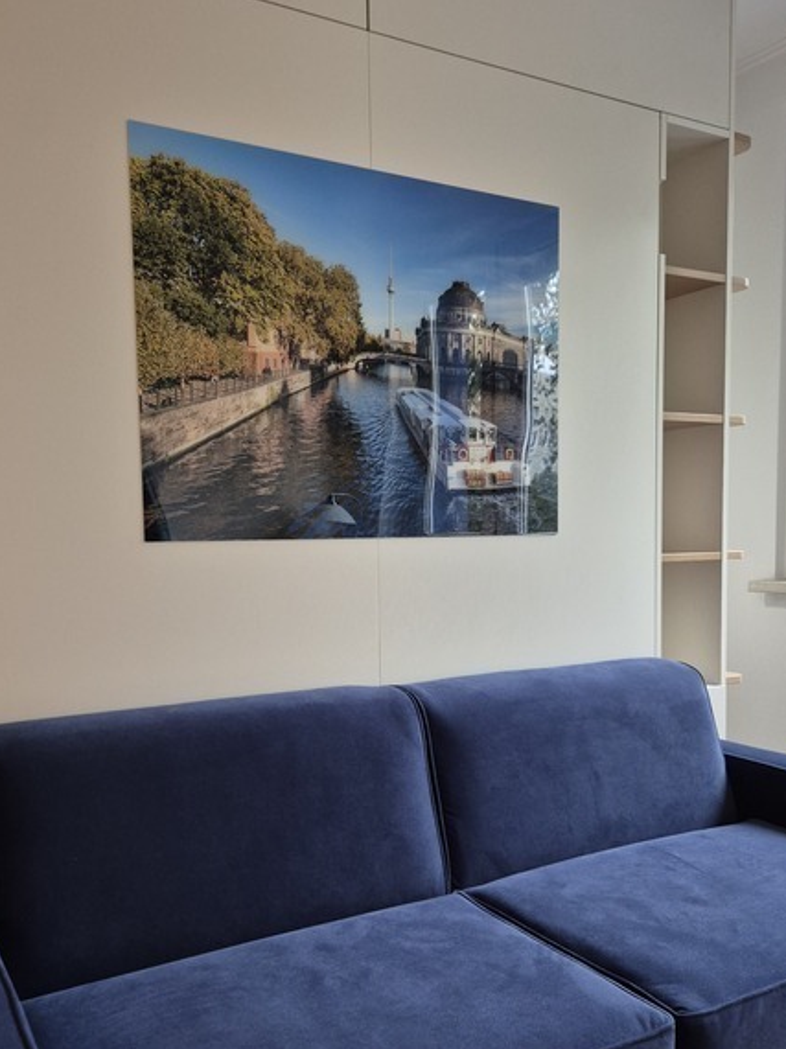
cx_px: 372
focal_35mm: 31
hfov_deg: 45.4
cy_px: 585
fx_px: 939
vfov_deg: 58.2
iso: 500
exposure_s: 1/100
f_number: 1.8
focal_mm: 5.4
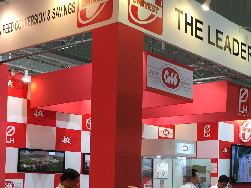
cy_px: 163
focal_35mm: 62
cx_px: 183
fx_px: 450
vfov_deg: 23.1
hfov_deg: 30.8
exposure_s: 1/33
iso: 80
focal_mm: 4.15
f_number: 2.2
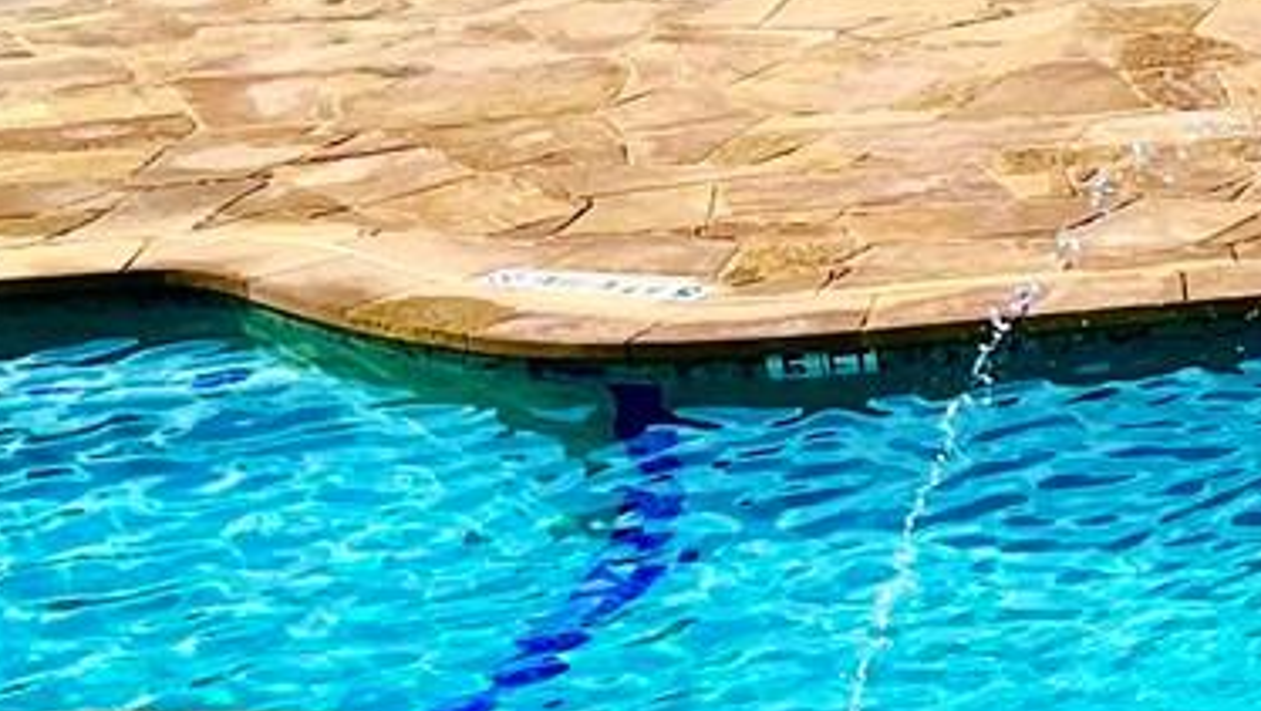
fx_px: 5186
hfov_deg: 11.9
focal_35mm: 155
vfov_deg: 7.8
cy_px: 462
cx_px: 2782
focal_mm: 5.1
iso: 50
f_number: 1.6
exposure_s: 1/2571
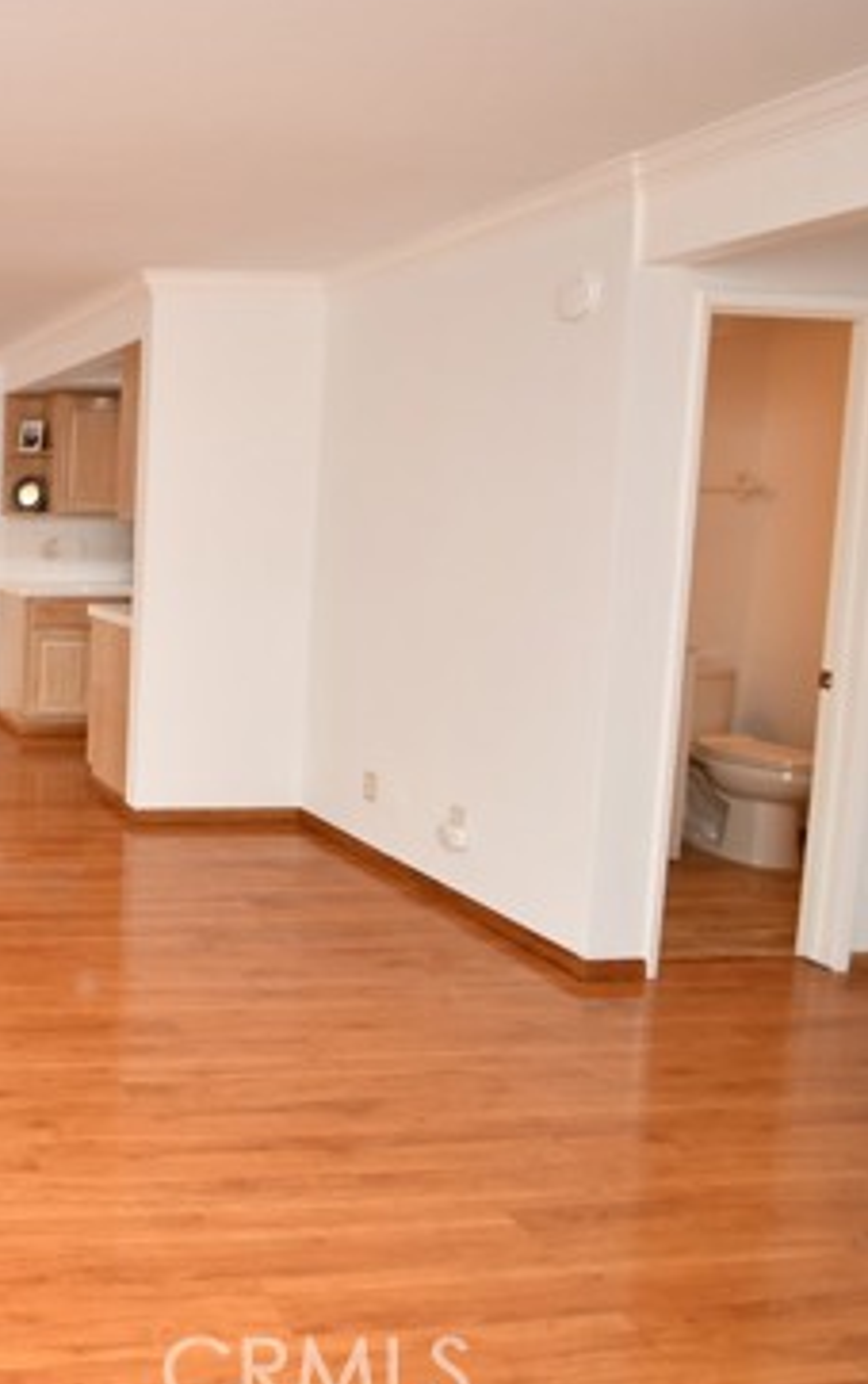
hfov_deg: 35.6
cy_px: 610
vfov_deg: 68.1
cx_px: -187
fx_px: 1020
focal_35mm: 27
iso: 360
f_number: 4
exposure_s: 1/60
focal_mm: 10
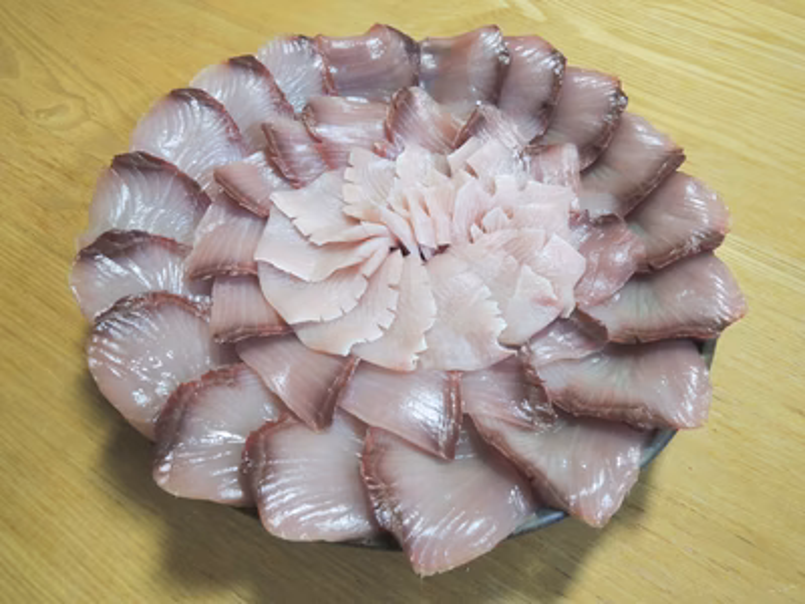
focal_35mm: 24
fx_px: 558
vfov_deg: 56.8
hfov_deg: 71.6
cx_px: 402
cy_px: 302
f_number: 2.8
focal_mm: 4.3
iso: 400
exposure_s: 1/25
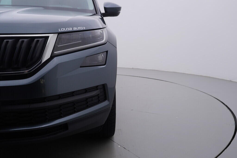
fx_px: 237
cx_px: 118
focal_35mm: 36
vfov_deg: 36.9
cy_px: 79
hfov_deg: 53.1
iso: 125
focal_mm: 24
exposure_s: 1/100
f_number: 4.5
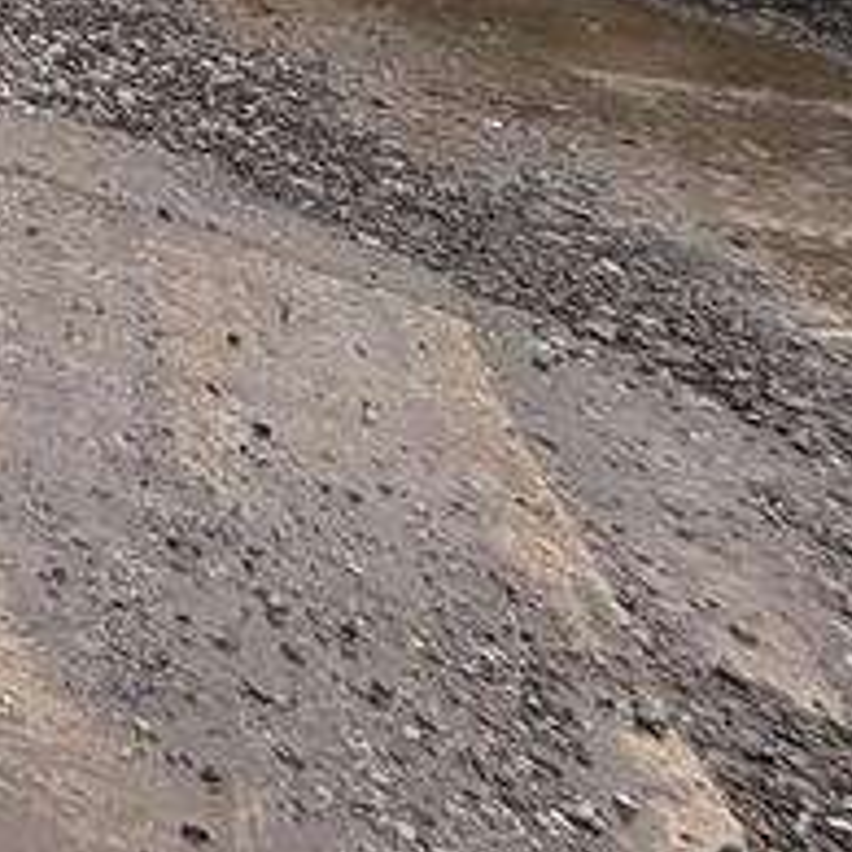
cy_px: -507
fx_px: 1587
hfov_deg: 16.5
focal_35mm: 57
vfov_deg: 22.9
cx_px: -1062
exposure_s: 1/179
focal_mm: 2.22
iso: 40
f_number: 2.2
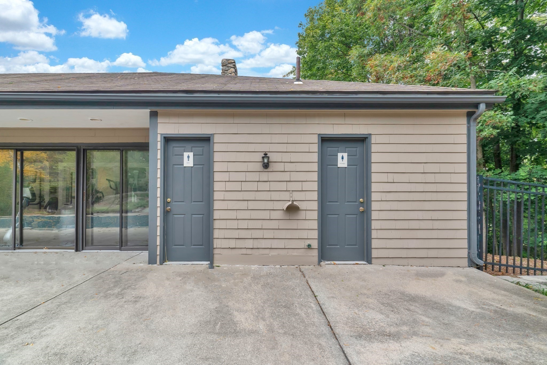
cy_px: 182
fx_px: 258
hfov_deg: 93.3
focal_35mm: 17
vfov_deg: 70.4
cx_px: 274
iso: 500
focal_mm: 17
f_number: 7.1
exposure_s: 1/100
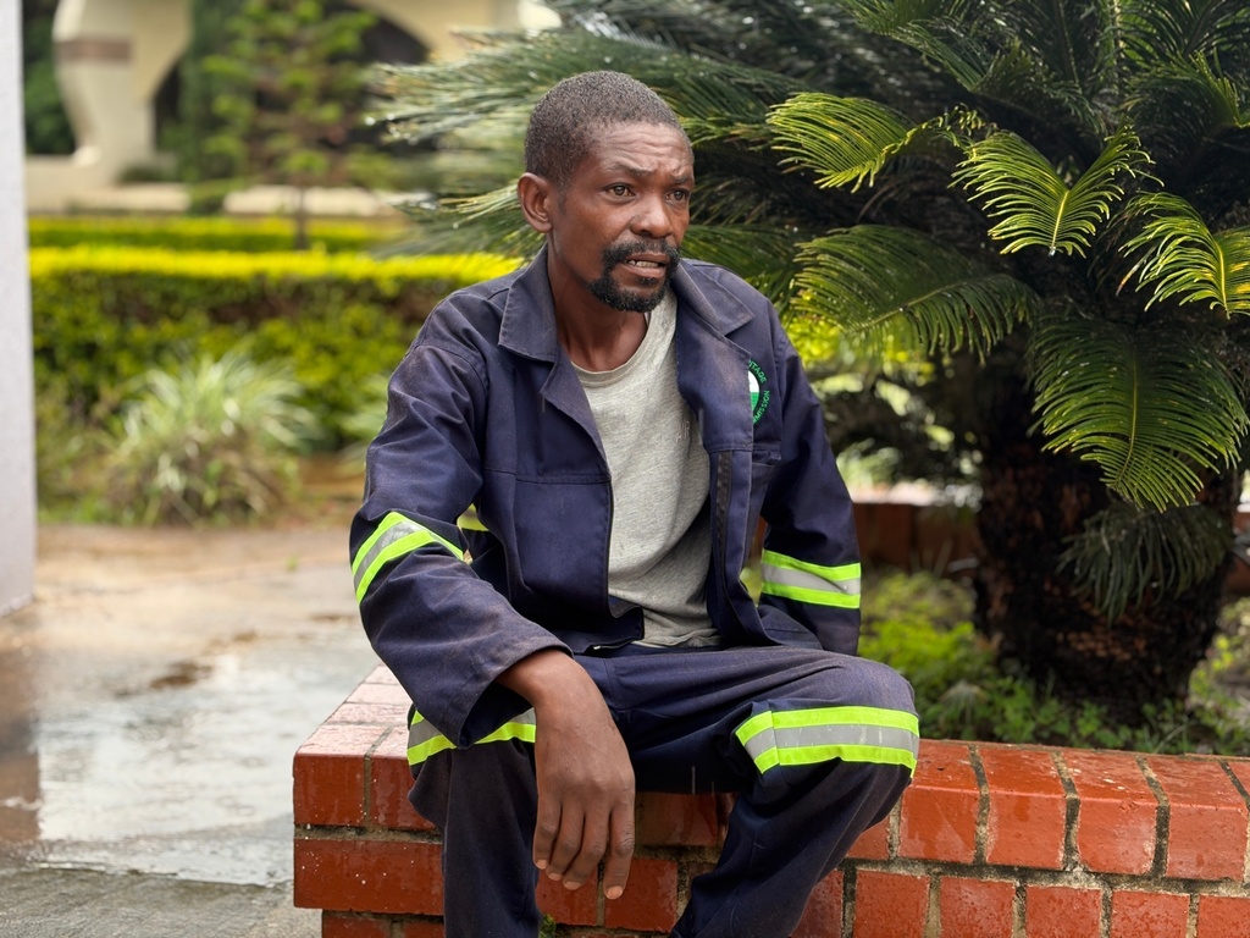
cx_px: 625
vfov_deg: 28.0
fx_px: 1878
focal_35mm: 52
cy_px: 469
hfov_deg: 36.8
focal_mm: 5.96
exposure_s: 1/86
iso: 50
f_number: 1.6
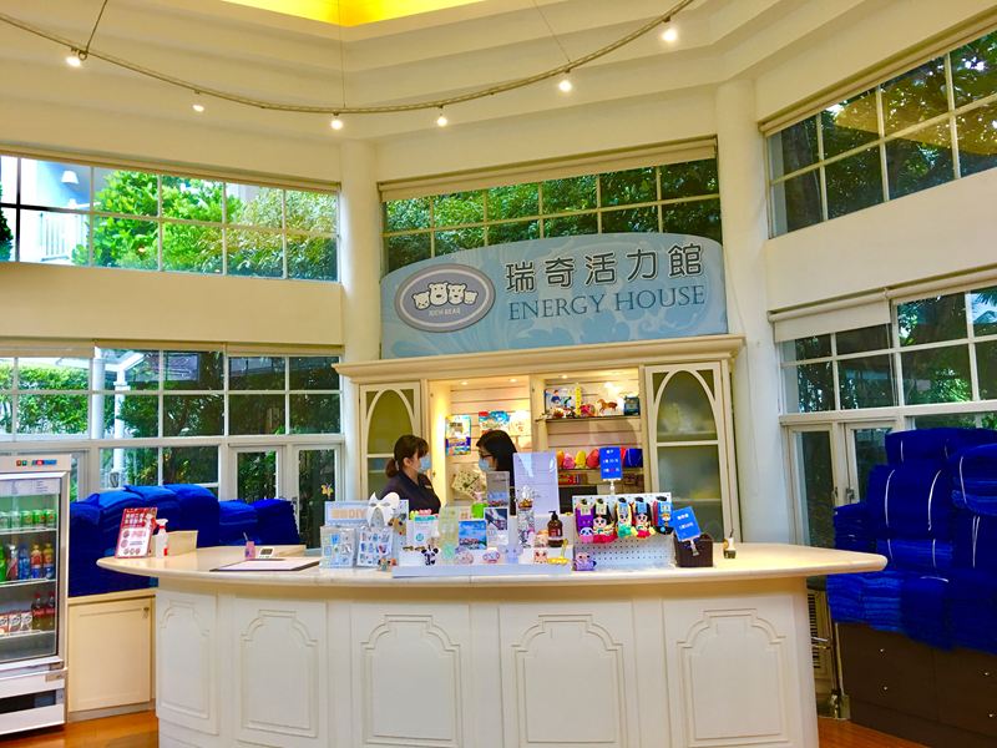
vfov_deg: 48.2
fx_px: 835
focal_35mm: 29
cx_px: 498
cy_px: 374
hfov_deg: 61.7
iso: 50
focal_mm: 4.15
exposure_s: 1/15
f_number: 2.2
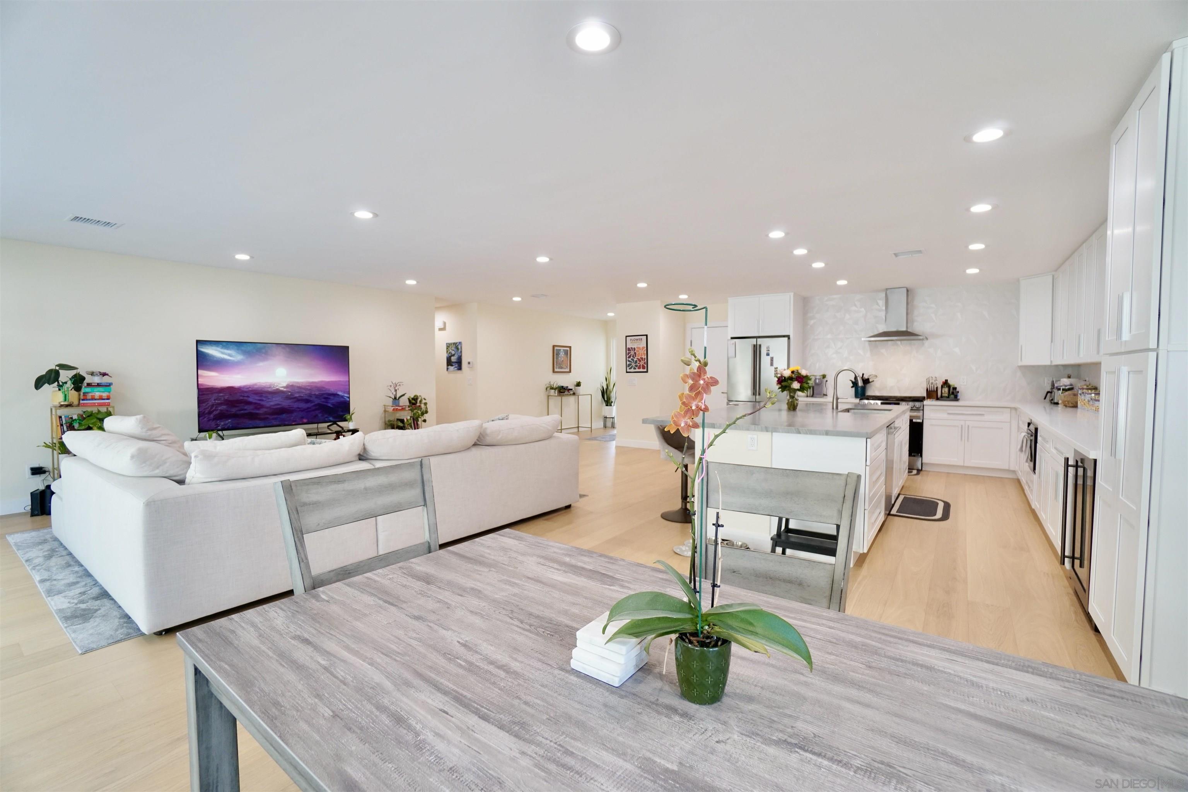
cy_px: 396
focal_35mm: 15
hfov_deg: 100.4
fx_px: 495
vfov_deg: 77.3
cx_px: 594
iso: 500
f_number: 4
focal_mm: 10
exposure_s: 1/60
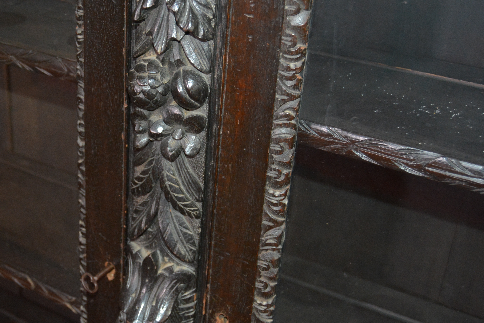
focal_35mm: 51
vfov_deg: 26.4
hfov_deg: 38.2
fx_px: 686
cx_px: 143
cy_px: 129
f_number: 3.8
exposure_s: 1/60
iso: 1800
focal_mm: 24
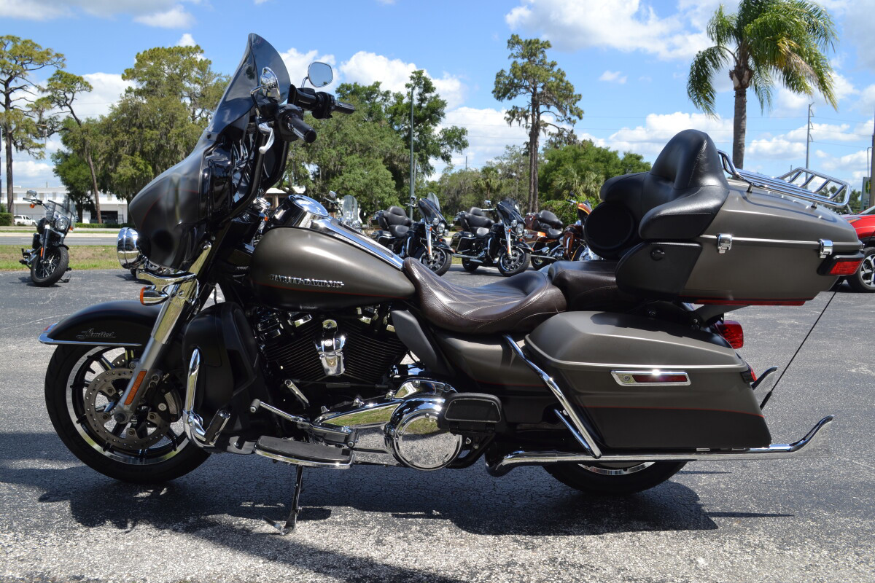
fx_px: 802
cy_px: 292
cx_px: 438
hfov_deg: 57.2
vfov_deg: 40.0
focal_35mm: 33
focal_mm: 22
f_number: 7.1
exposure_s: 1/200
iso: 100
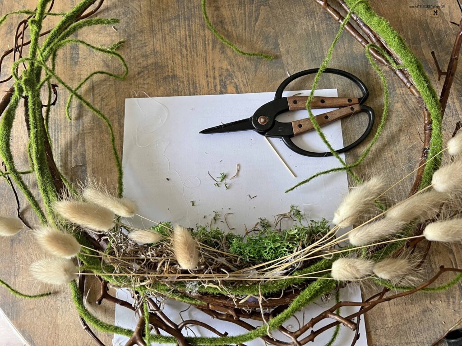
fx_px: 347
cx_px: 231
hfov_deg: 67.3
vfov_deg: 53.1
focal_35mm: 26
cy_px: 173
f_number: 1.5
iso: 125
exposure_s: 1/91
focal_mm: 5.7
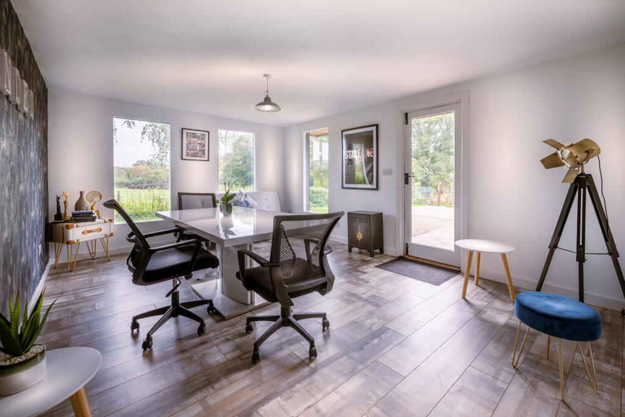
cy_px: 208
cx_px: 312
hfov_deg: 104.2
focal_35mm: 14
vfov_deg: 81.2
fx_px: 243
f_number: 5.6
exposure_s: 1/80
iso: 100
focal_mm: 14
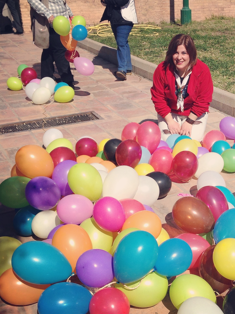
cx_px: 185
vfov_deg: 34.3
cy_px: 167
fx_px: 507
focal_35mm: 56
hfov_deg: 25.7
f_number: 2.4
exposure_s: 1/3195
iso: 50
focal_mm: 4.12
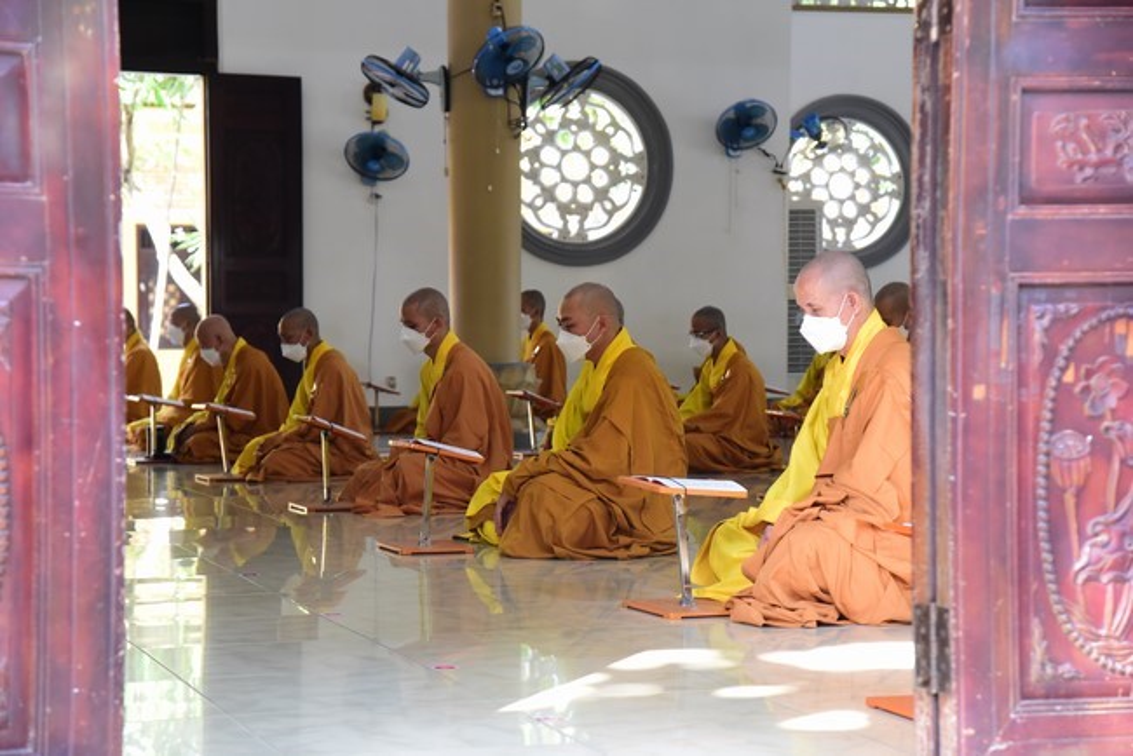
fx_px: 2582
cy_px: 378
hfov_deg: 24.8
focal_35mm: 82
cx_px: 566
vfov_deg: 16.7
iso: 3200
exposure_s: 1/250
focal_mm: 82
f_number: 5.6
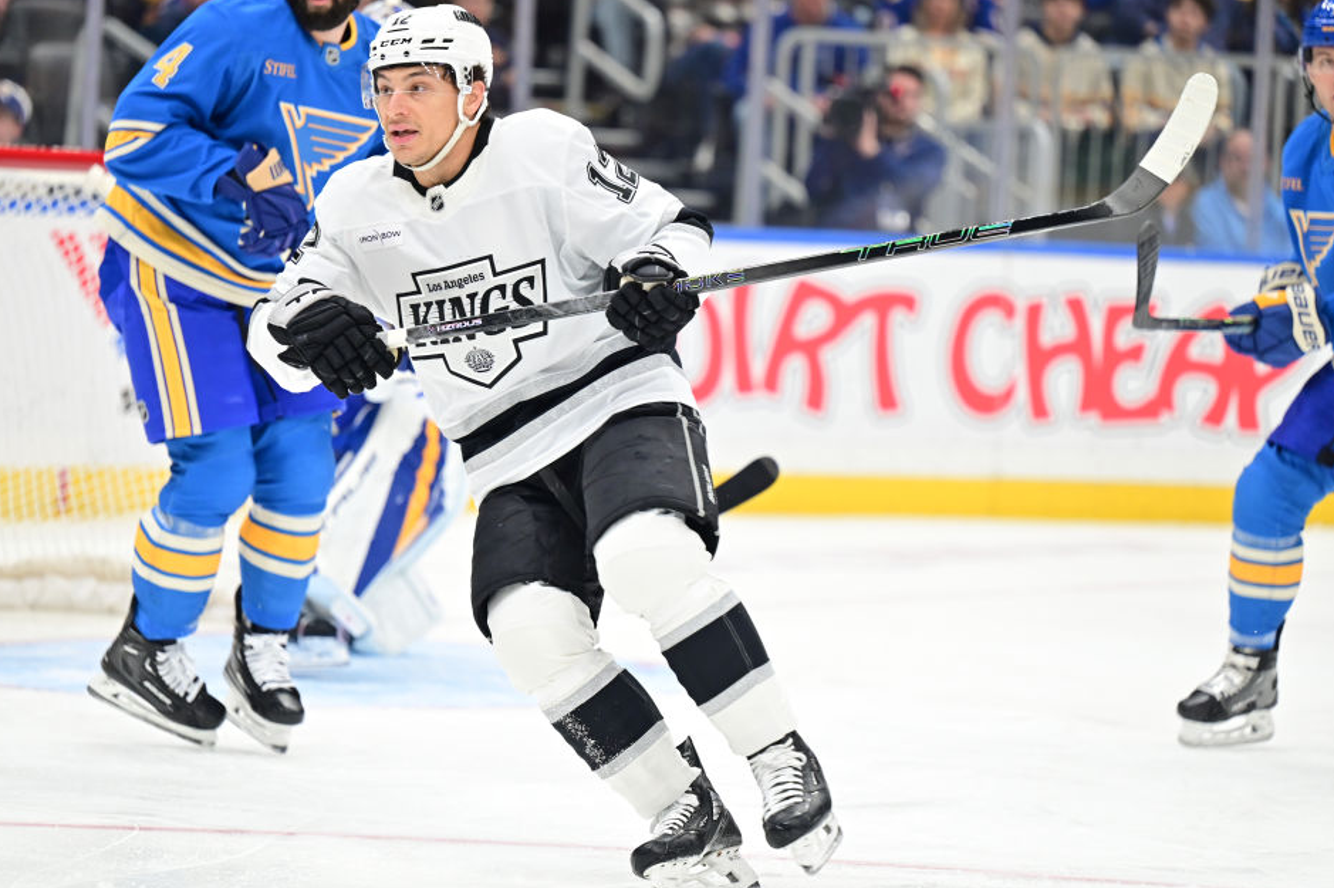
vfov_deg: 8.1
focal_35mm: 169
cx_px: 673
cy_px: 433
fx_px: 6259
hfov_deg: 12.2
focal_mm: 155
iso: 1600
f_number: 2.8
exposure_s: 1/1600
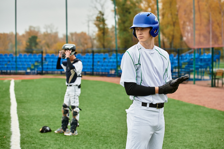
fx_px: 498
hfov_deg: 25.4
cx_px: 112
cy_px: 74
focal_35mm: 80
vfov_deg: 17.1
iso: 640
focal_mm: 80
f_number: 4
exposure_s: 1/800
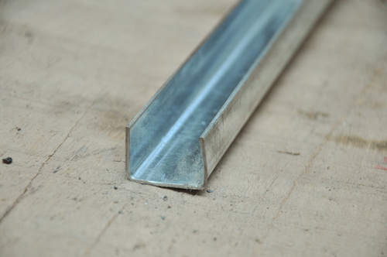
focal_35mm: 158
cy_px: 128
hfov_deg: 13.1
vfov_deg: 8.7
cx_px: 194
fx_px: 1691
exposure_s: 1/60
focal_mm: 105
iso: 400
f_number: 5.6
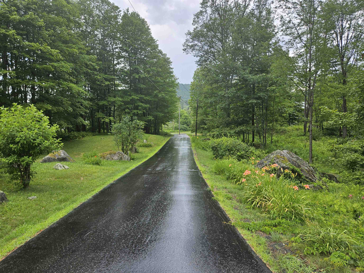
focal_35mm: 23
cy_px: 136
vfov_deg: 58.9
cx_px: 182
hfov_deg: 73.9
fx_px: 242
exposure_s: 1/258
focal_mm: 5.4
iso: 25
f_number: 1.8
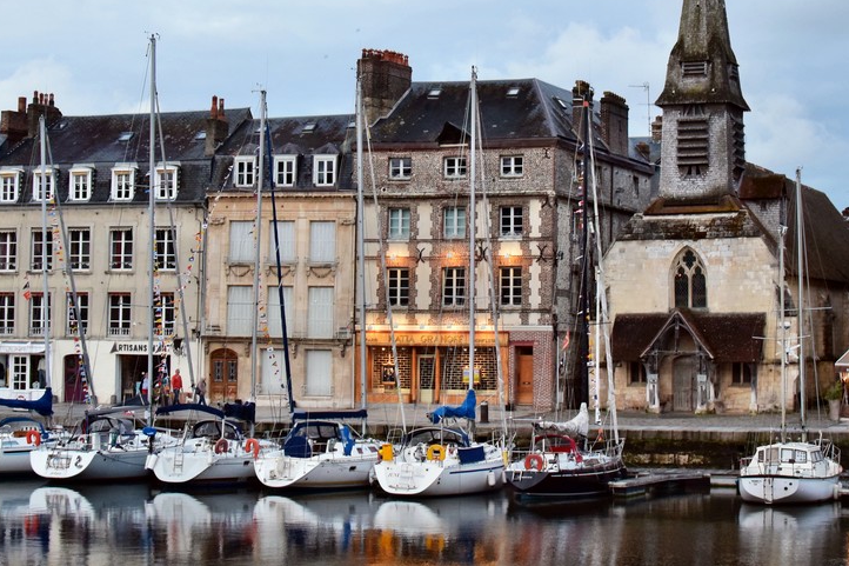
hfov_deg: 24.8
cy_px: 165
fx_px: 1928
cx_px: 422
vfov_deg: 16.6
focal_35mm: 82
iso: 1600
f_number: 7.1
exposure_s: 1/60
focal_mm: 35
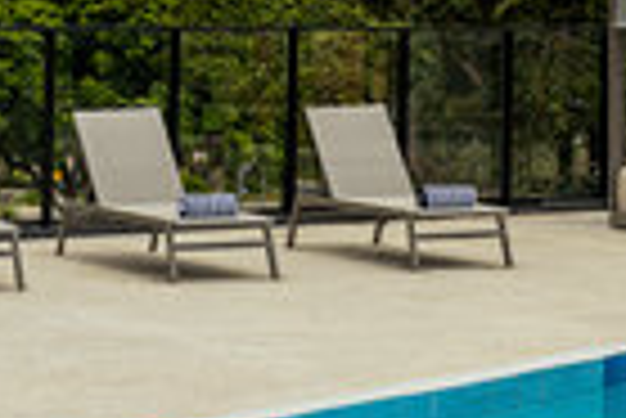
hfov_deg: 12.1
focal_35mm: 167
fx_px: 2907
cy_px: -142
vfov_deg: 8.1
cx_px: 698
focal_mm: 58
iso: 250
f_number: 9
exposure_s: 1/1250
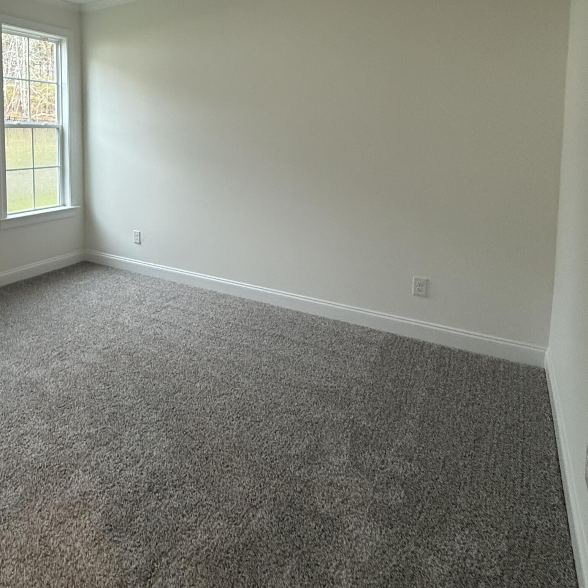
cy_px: 170
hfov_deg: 61.6
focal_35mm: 24
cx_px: 151
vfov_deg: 62.4
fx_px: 461
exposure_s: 1/120
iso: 320
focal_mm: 2.22
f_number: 2.2
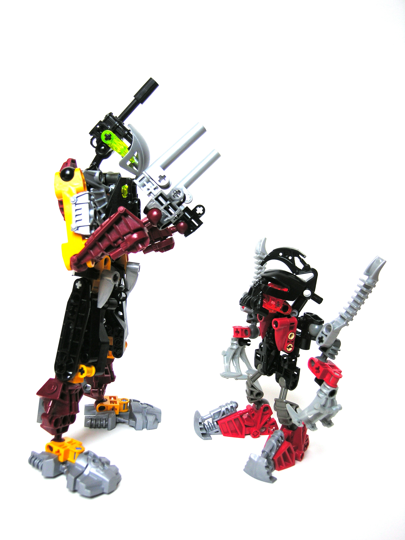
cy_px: 270
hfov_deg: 44.2
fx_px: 499
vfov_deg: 56.8
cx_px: 202
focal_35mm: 32
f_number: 2.9
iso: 50
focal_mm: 8.1
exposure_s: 1/23.3
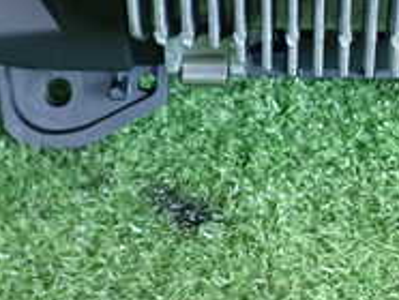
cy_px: -34
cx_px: 367
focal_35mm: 103
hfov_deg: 18.7
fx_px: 1189
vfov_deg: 14.1
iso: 500
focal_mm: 5.79
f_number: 2.4
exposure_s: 1/60
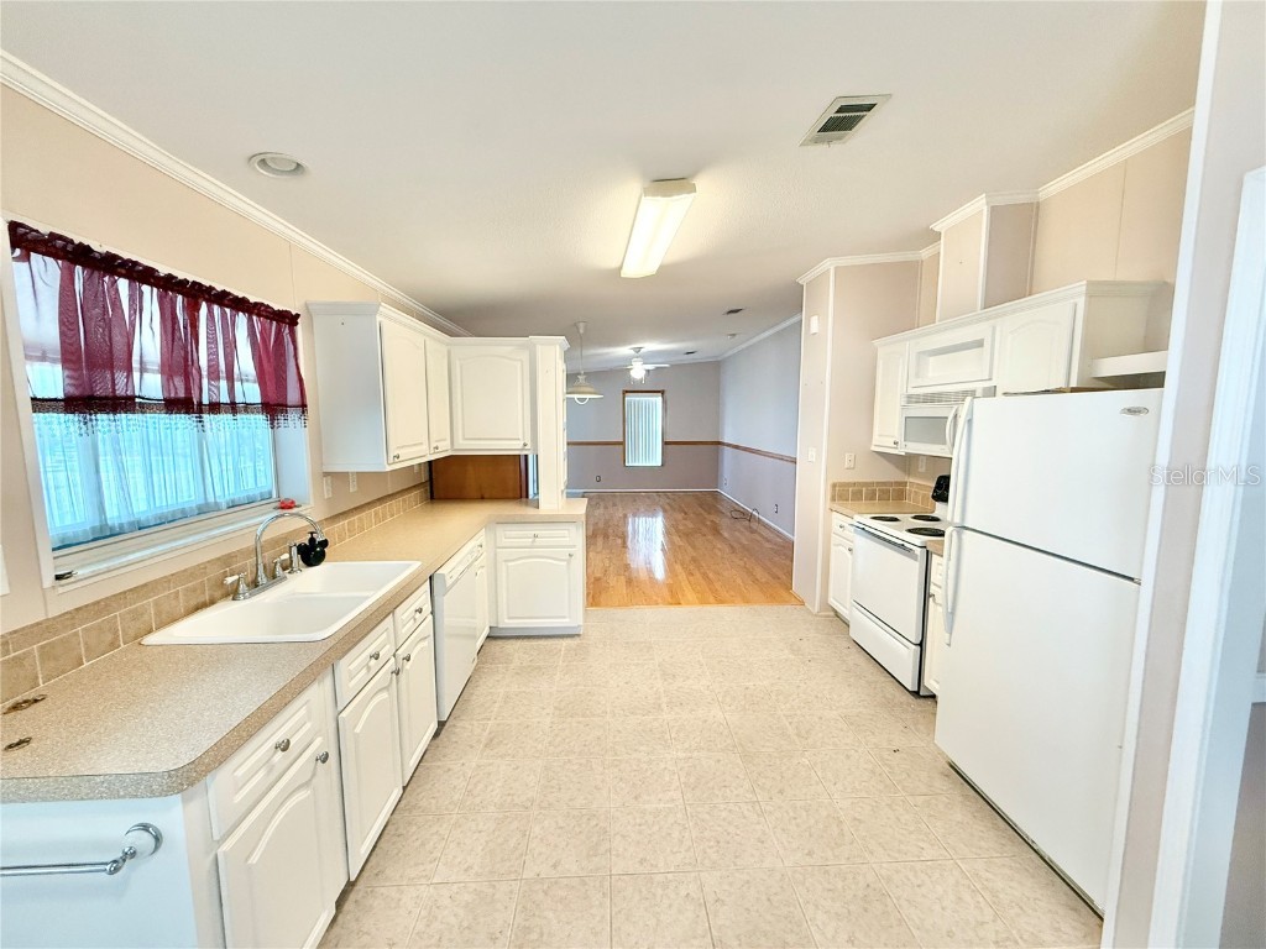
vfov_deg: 85.7
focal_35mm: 14
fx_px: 512
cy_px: 474
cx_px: 633
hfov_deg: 102.1
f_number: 2.2
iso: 200
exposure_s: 1/60
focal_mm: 2.22
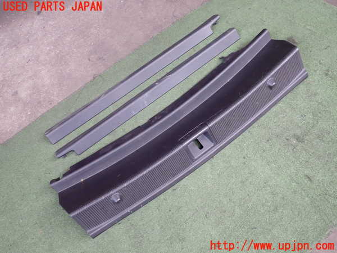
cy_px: 126
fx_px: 292
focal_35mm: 30
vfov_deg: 46.8
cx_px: 168
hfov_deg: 60.0
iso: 200
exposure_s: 1/125
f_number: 2.3
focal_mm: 5.4
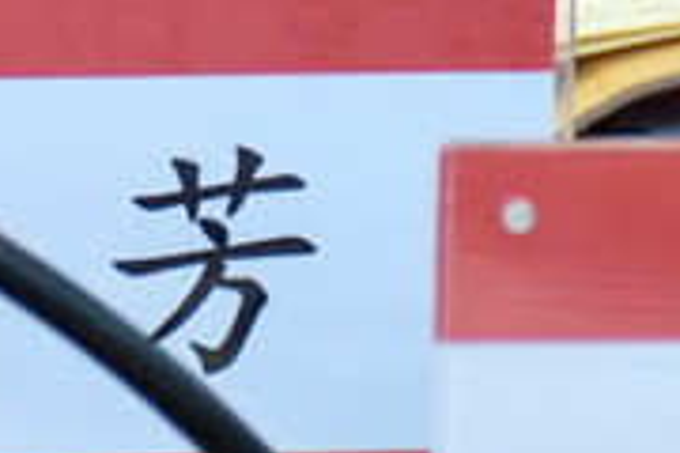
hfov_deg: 4.6
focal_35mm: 450
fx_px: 8499
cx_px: 11
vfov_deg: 3.0
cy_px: -793
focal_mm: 50
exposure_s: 1/125
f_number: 5.6
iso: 800
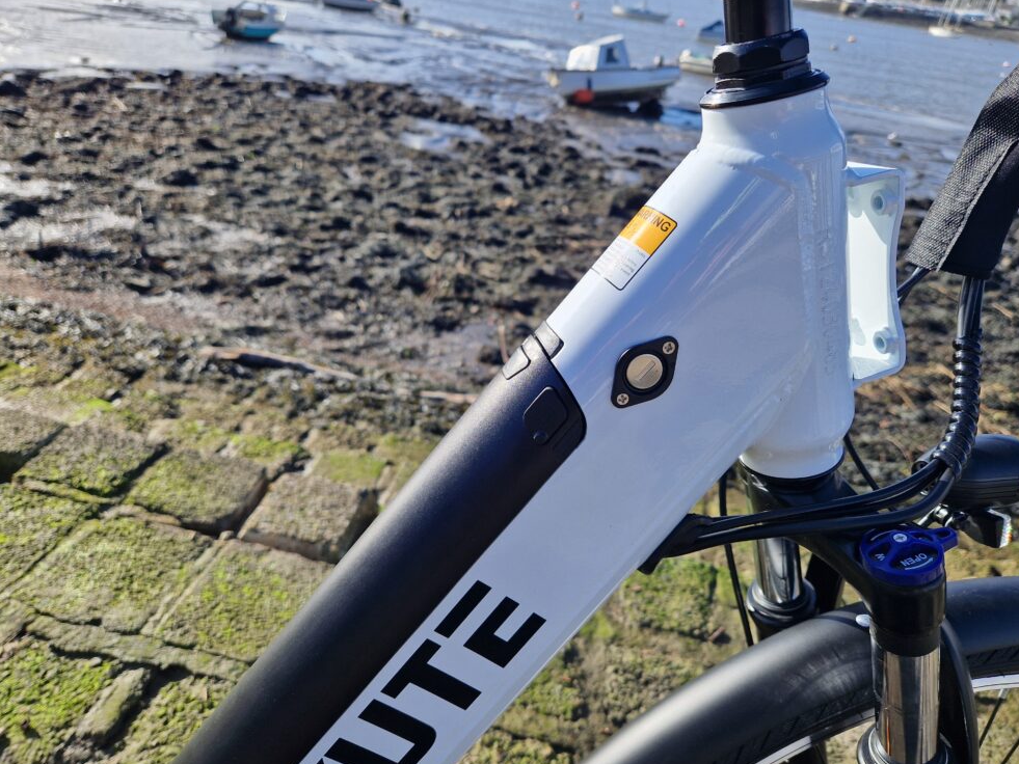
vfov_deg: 56.8
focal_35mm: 24
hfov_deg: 71.6
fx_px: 707
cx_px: 530
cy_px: 379
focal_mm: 5.4
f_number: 1.8
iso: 50
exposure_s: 1/904
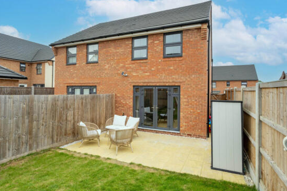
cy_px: 88
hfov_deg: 86.8
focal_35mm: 19
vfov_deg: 64.5
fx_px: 151
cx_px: 151
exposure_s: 1/200
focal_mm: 16
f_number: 8
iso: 320
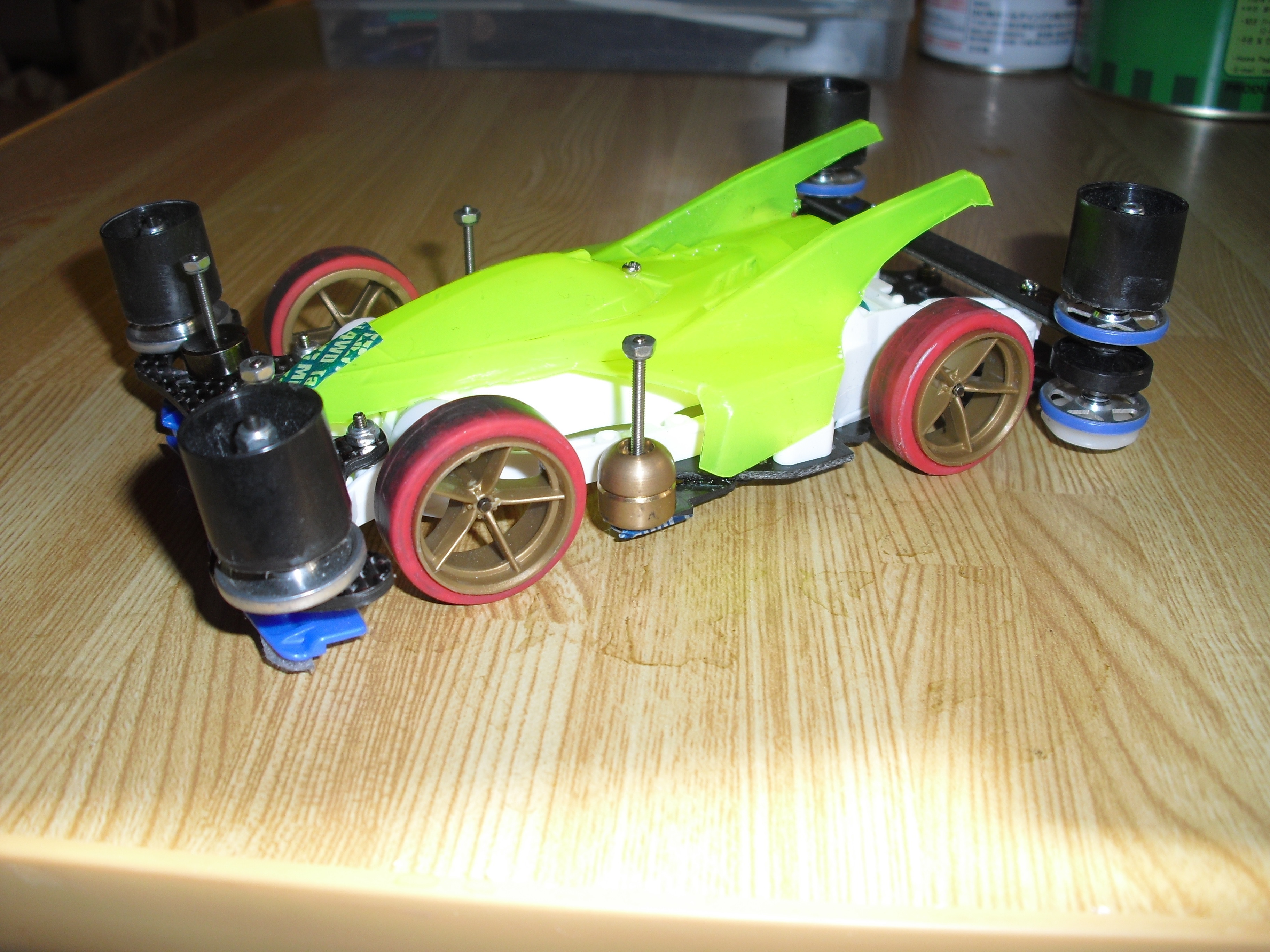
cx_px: 635
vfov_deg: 39.7
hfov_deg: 51.4
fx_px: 1321
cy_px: 476
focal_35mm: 36
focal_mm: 6.3
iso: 100
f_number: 3.1
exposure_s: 1/125
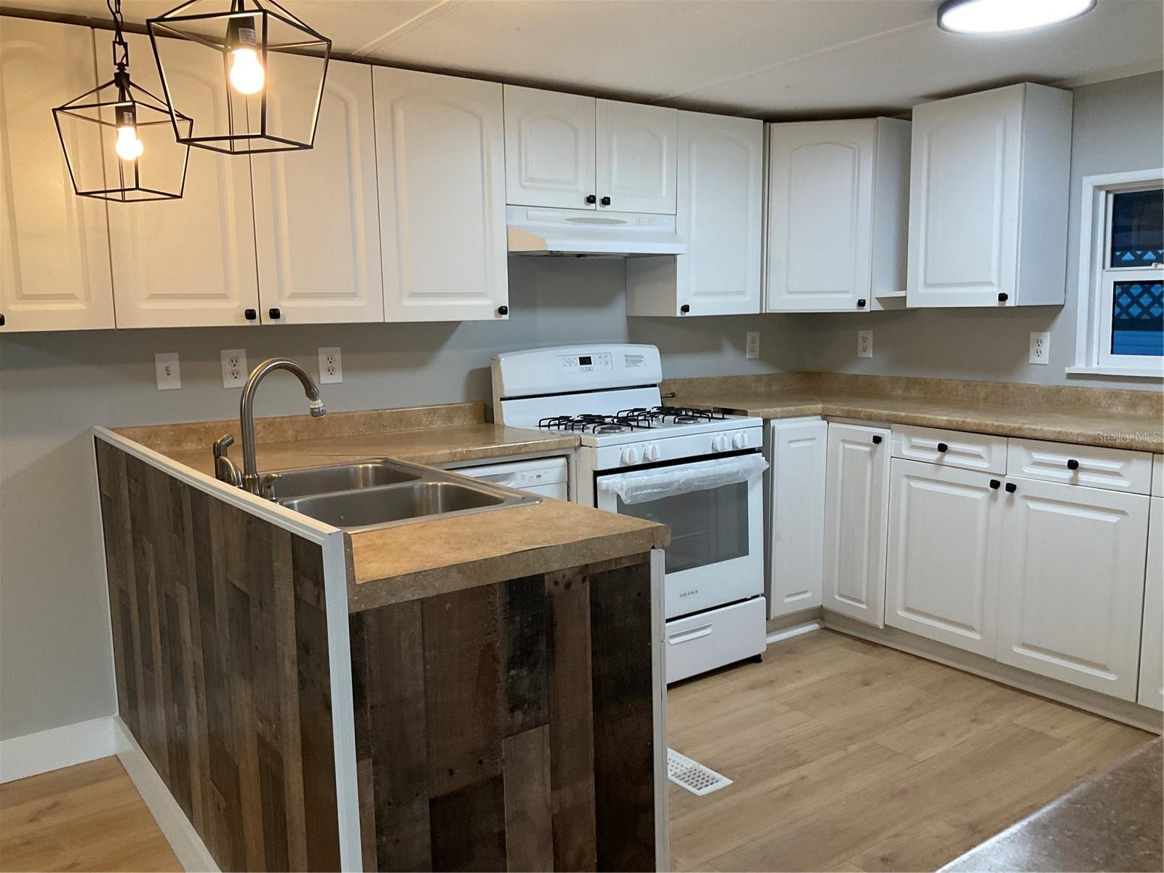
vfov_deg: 48.2
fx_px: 975
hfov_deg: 61.7
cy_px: 436
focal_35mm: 29
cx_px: 582
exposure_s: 1/60
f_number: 1.8
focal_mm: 3
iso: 100
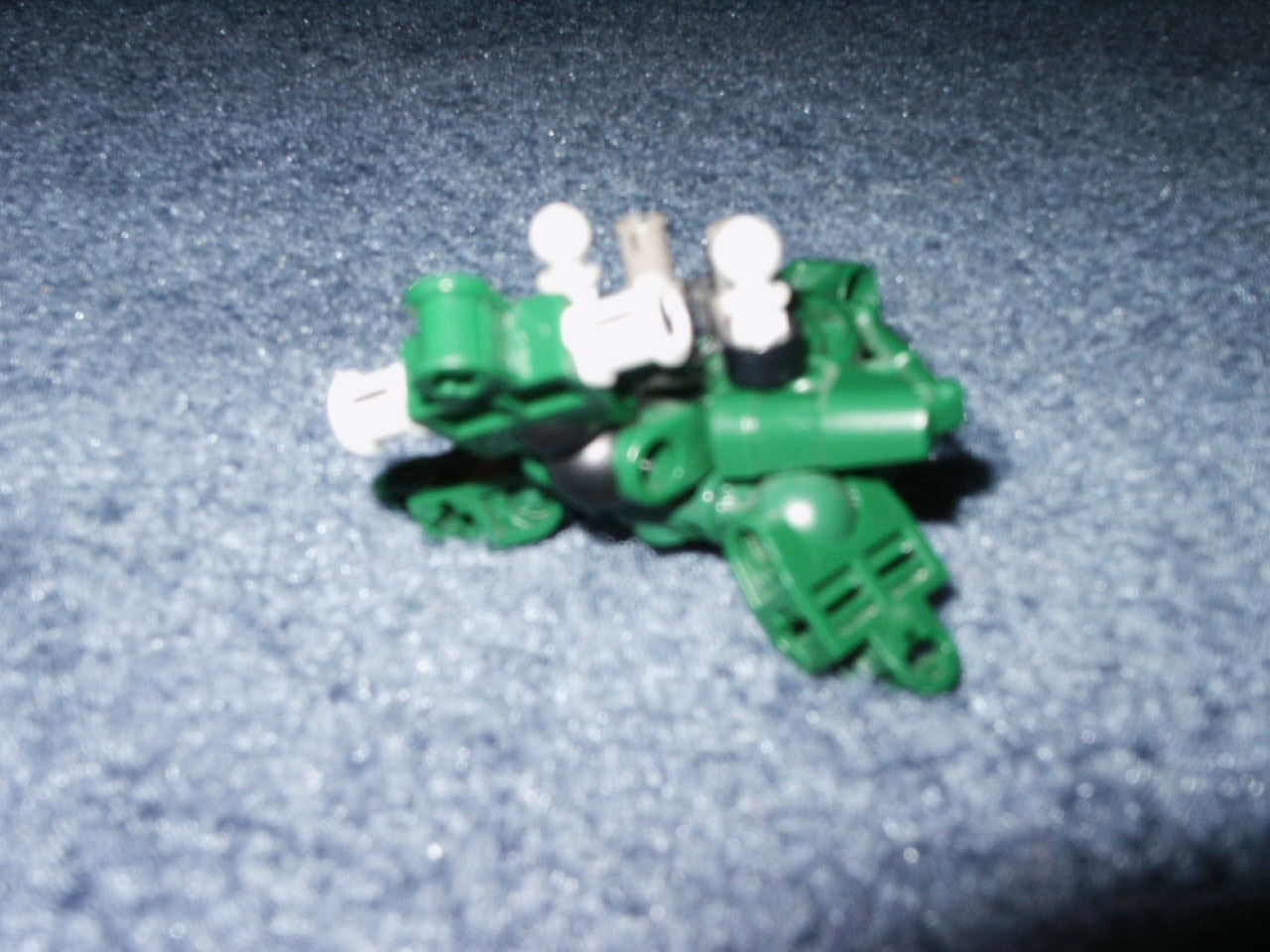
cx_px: 635
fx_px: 1798
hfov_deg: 38.9
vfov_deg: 29.7
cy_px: 476
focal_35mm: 49
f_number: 8
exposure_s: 1/45
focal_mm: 10.25
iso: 200
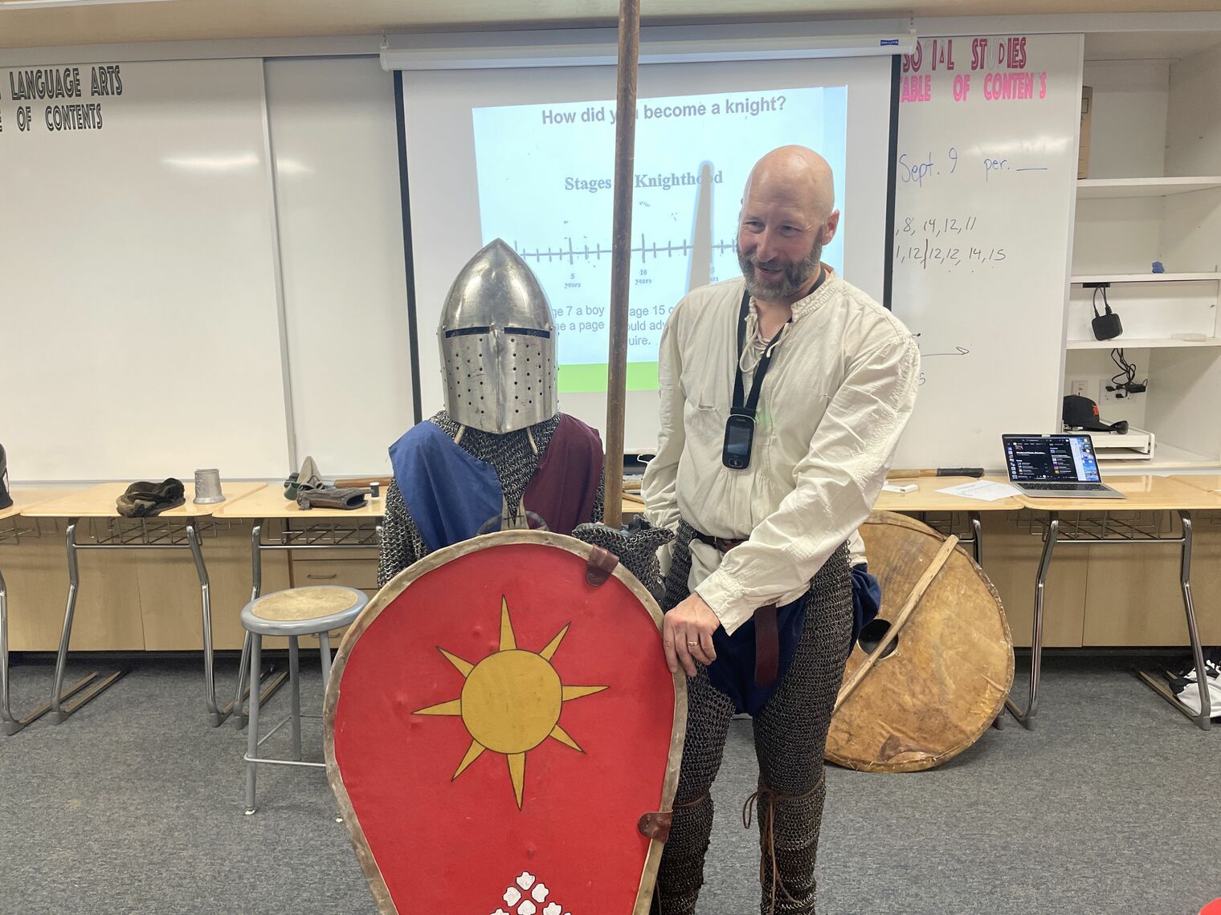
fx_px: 917
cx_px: 610
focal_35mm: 26
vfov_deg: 53.1
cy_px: 458
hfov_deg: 67.3
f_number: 1.6
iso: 80
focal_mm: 4.2
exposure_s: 1/60
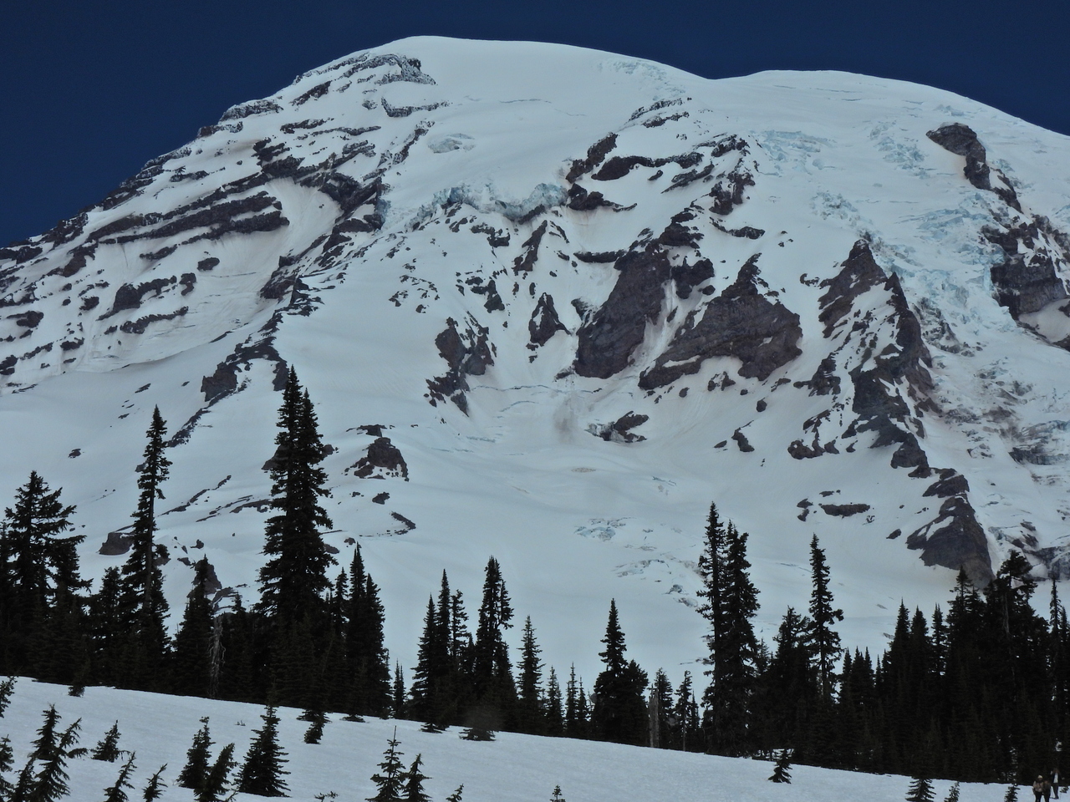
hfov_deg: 17.1
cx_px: 535
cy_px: 401
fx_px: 3555
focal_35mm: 115
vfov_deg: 12.9
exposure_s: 1/1600
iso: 100
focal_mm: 20.5
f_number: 8
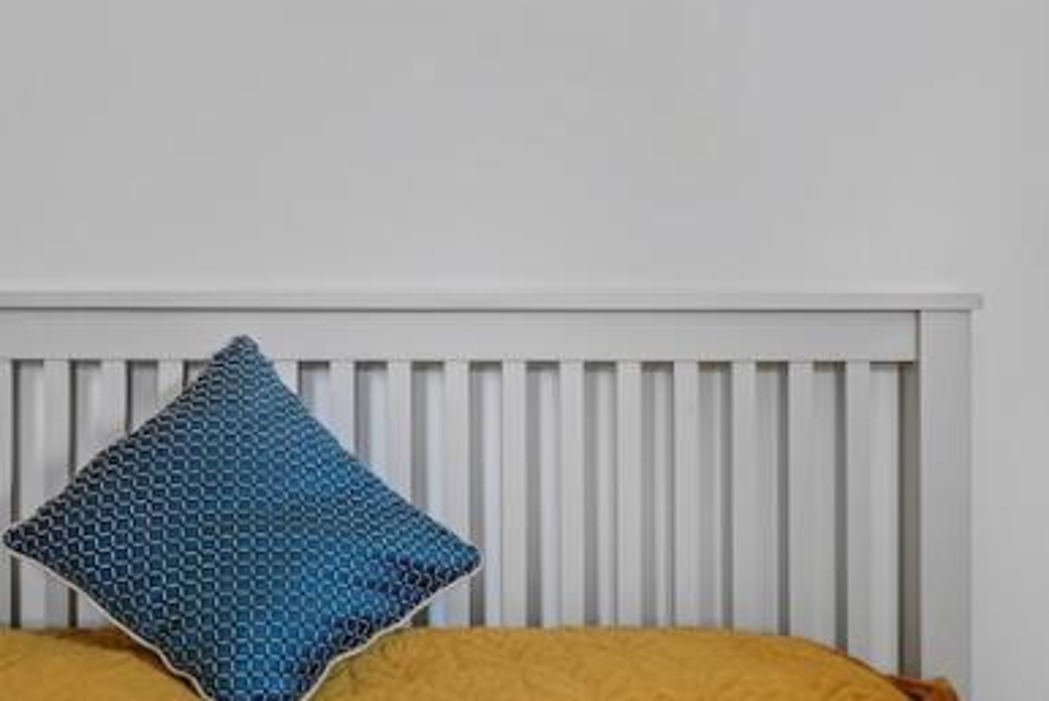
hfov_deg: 35.5
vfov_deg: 24.6
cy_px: 390
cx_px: 283
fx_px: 1607
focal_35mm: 55
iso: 500
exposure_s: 1/3
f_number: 7.1
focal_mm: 20.8
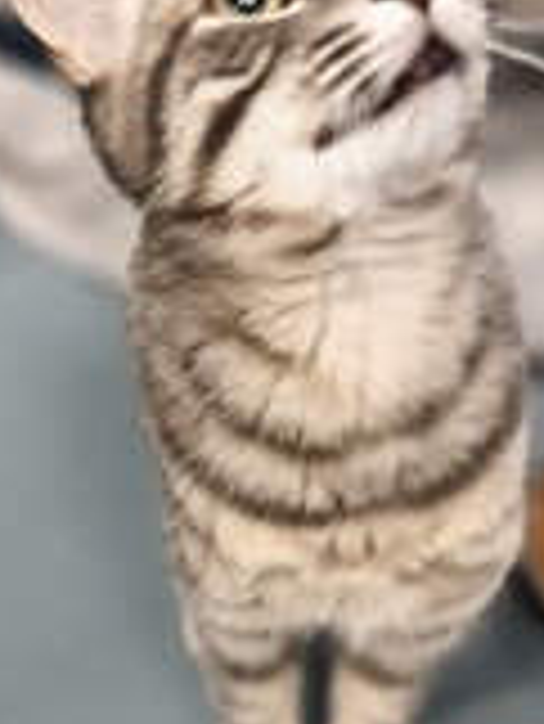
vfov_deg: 32.1
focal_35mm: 60
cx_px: 366
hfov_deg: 24.3
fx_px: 1256
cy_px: 427
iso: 250
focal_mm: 5.4
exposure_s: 1/60
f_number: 1.8
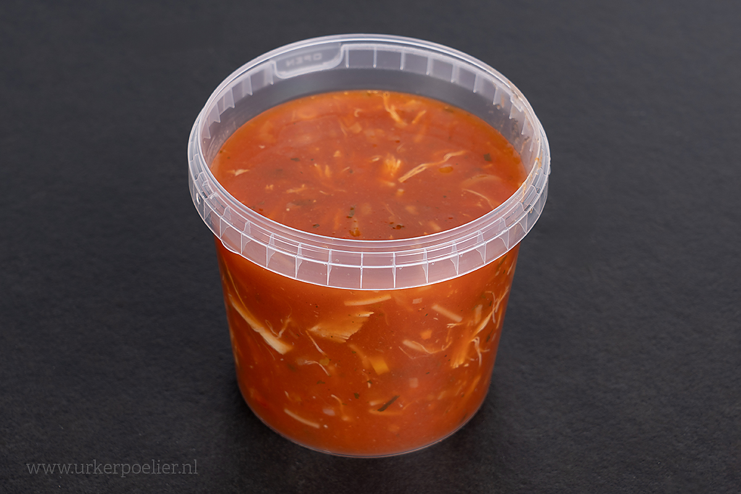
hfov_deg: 31.0
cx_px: 370
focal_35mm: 65
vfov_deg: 20.9
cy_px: 247
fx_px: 1338
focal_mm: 65
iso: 100
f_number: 8
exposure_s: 1/160
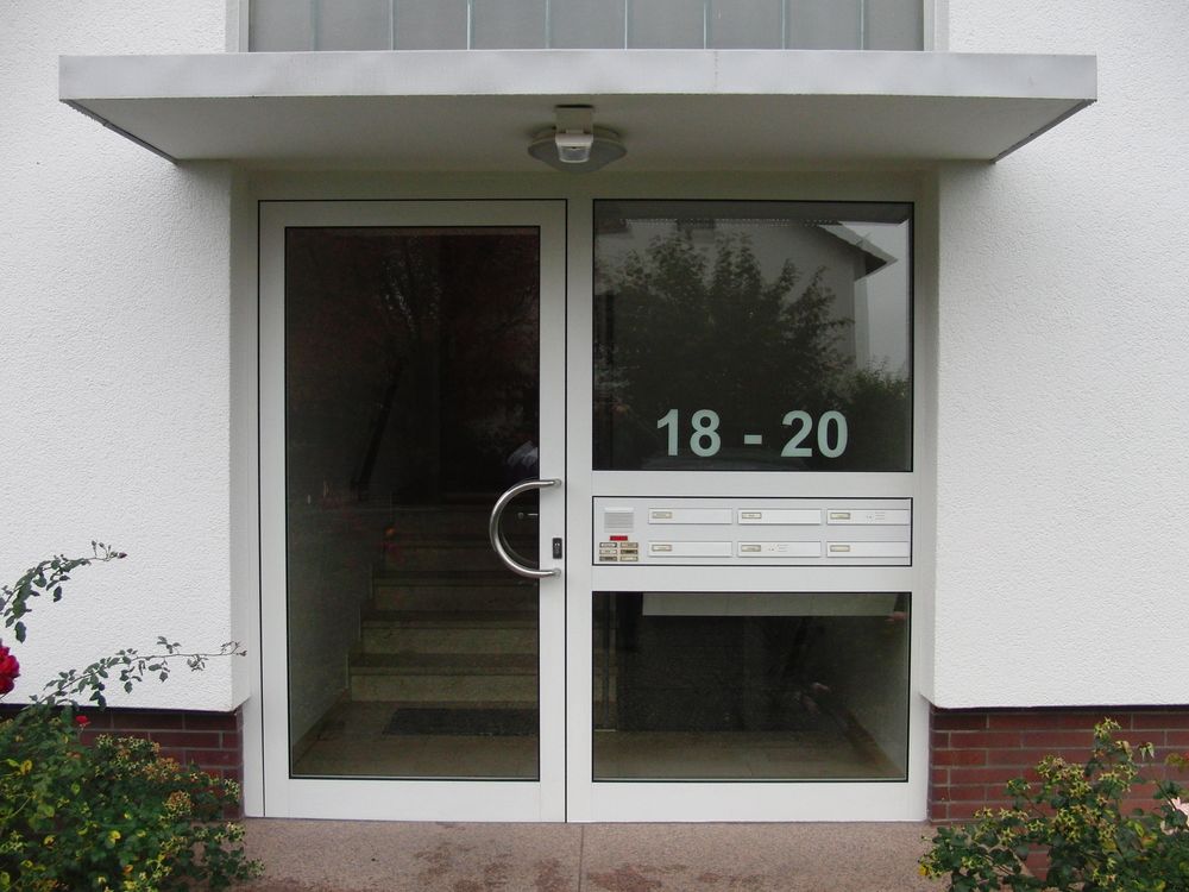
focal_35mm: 37
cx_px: 594
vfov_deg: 38.7
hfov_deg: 50.1
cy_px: 446
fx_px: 1271
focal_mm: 6.42
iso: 200
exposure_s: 1/80
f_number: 3.6
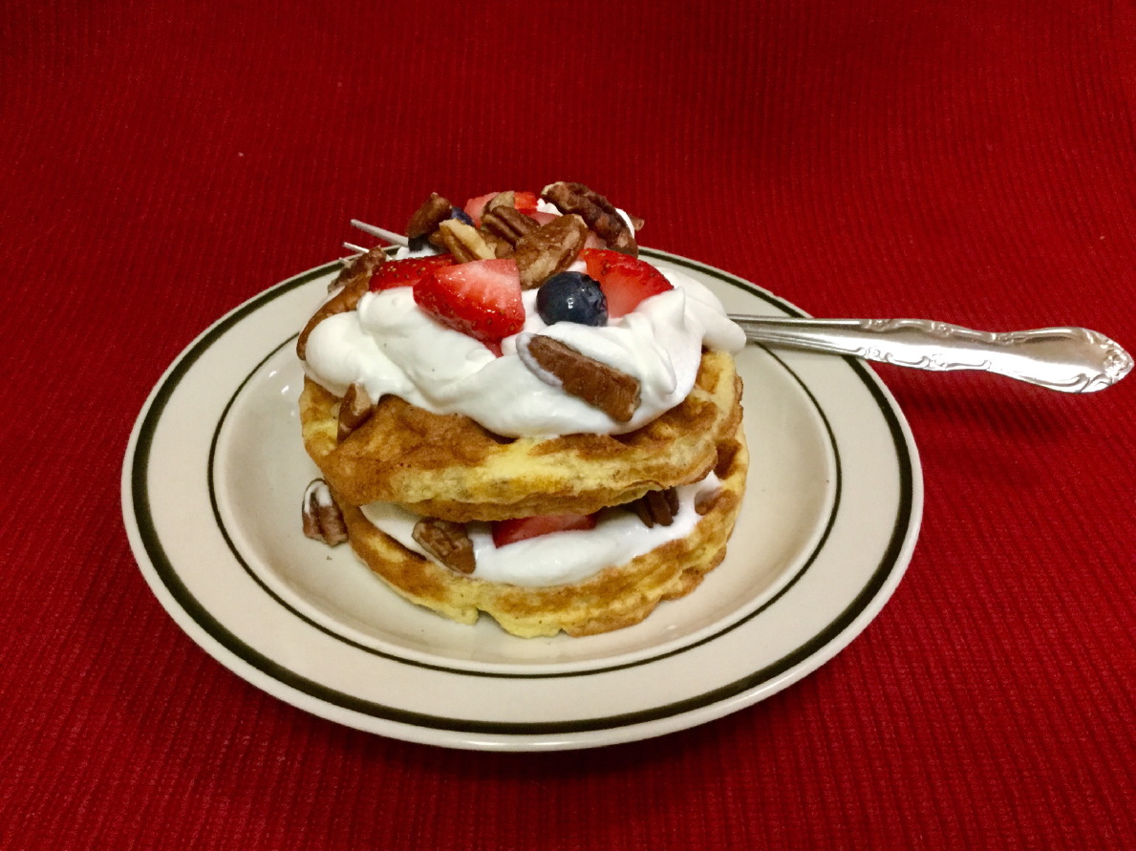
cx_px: 568
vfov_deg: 45.4
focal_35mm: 31
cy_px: 426
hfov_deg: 58.4
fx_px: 1017
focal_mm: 3.3
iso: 200
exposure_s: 1/30
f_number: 2.4
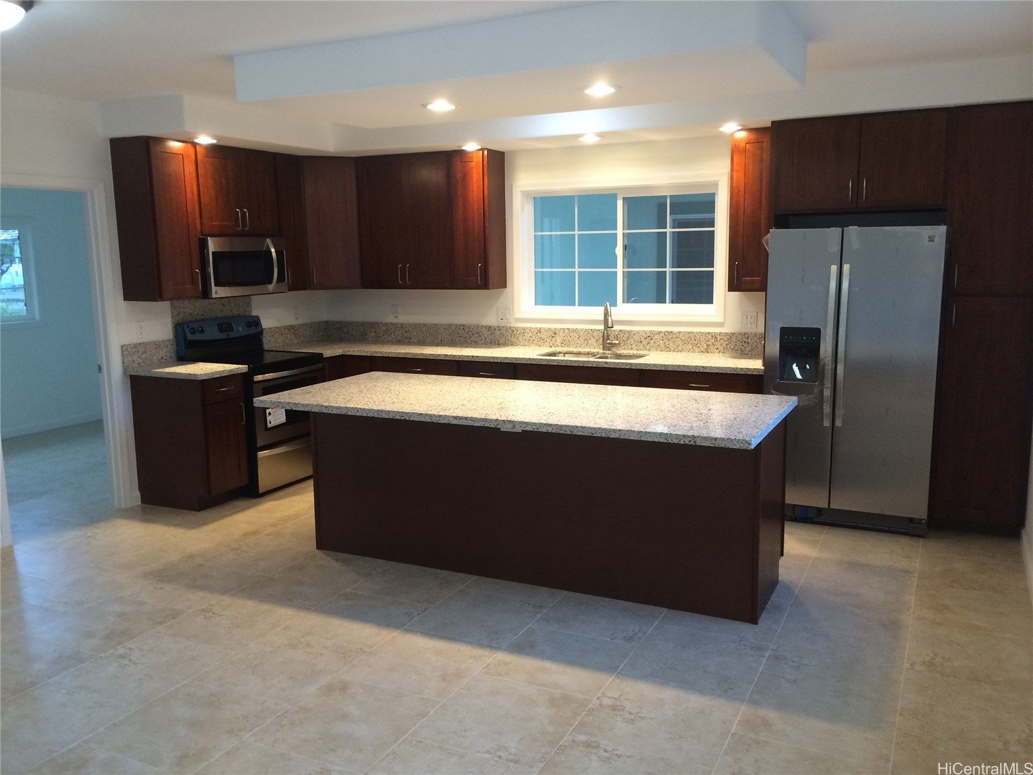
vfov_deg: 46.8
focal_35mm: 30
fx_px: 895
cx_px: 516
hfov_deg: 60.0
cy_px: 388
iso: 50
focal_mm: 4.12
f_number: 2.2
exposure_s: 1/30
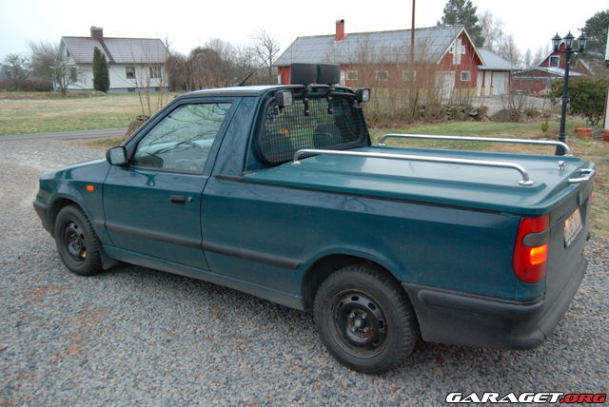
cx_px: 304
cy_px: 204
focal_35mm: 33
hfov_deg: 57.2
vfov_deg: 40.0
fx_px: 559
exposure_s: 1/50
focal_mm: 22
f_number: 4.5
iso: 800
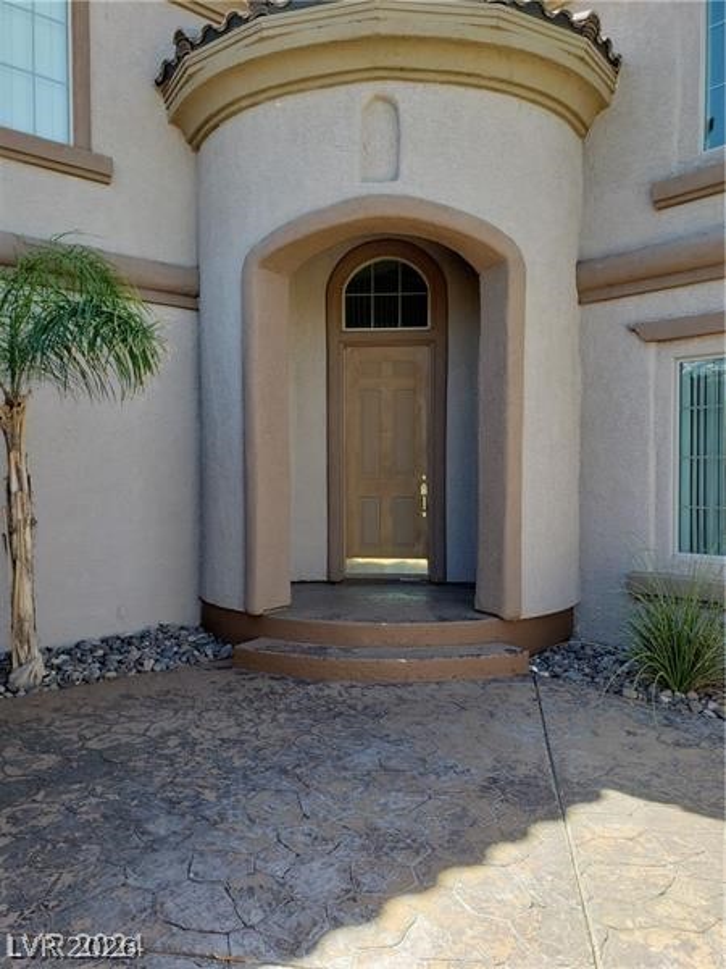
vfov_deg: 67.3
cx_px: 363
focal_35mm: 26
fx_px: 727
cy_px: 484
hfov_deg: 53.1
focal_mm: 4.3
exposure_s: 1/276
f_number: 2.4
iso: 50
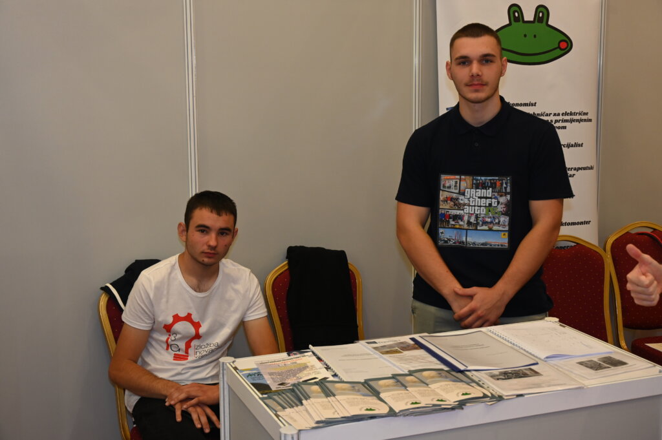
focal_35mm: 46
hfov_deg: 42.8
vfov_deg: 29.2
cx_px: 331
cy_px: 220
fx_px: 845
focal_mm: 46
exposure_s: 1/60
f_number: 6.3
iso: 1800
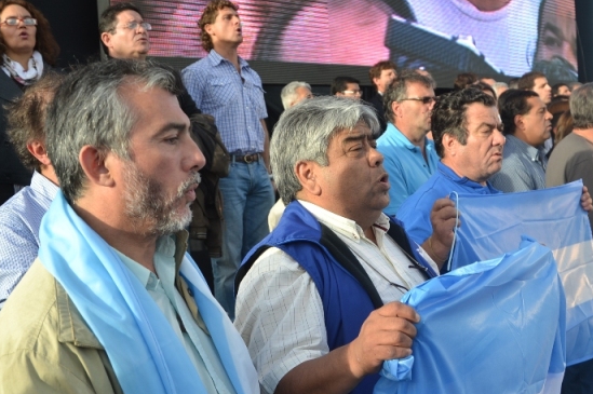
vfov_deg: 31.8
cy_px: 193
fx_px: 691
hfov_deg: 46.3
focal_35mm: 42
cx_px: 337
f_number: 5.6
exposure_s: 1/125
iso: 100
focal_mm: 24
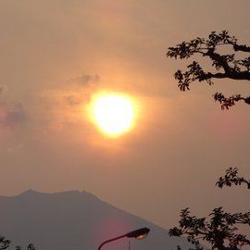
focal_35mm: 272
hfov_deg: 6.4
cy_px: 154
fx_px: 2222
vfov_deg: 6.4
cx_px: 50
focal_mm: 29.57
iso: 80
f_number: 5.6
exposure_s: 1/500
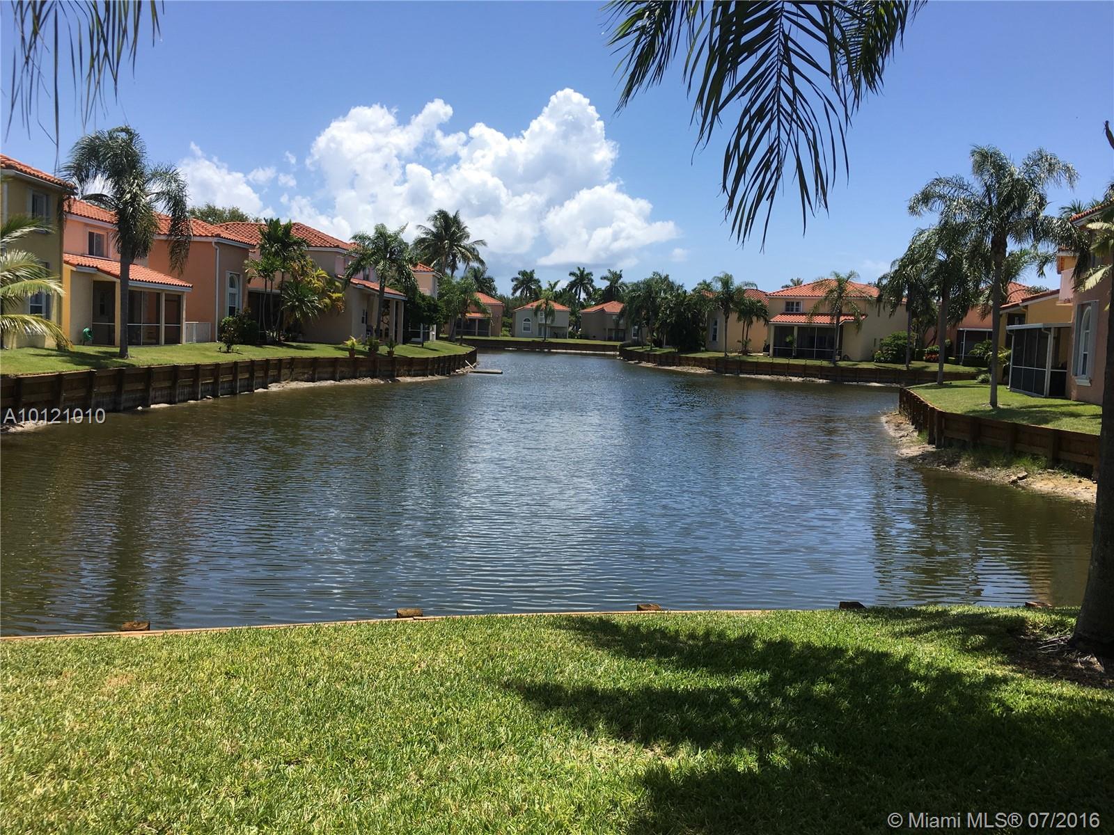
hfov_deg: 61.7
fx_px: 933
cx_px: 557
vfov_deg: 48.2
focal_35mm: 29
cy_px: 418
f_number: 2.2
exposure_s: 1/1603
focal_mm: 4.15
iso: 25
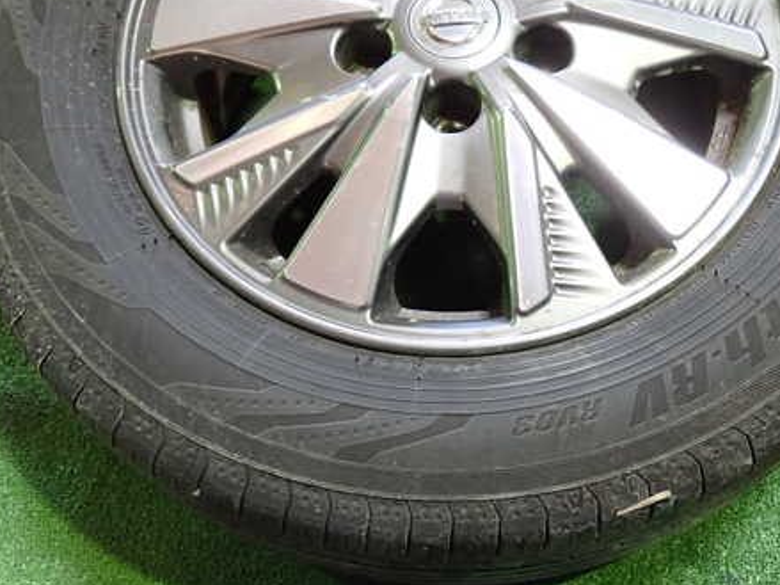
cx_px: 460
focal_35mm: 41
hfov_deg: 45.6
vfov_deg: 35.1
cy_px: 309
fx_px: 924
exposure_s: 1/30
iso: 500
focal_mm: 5.4
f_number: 2.3
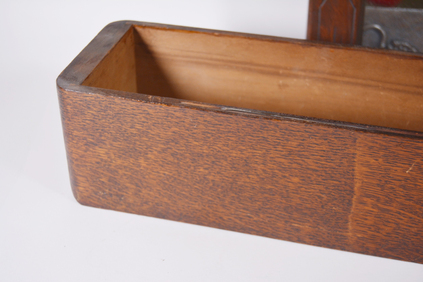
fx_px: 670
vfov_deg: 23.8
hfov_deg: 35.1
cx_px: 212
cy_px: 141
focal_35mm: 57
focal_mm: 38
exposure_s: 1/125
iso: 400
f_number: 5.6
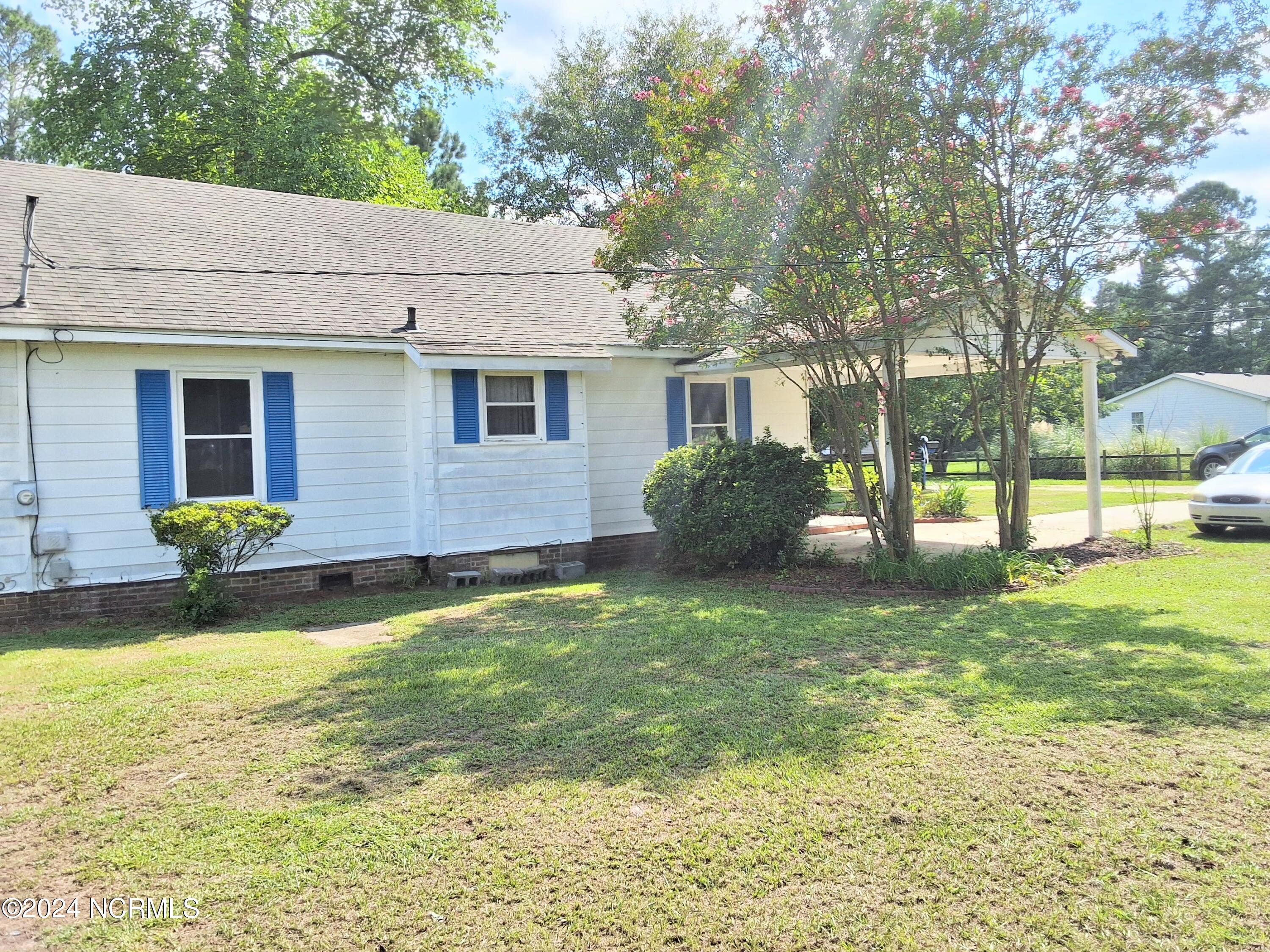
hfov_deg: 63.4
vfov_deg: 49.7
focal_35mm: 28
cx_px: 635
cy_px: 476
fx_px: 1027
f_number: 1.9
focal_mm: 2.91
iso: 32
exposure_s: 1/1088
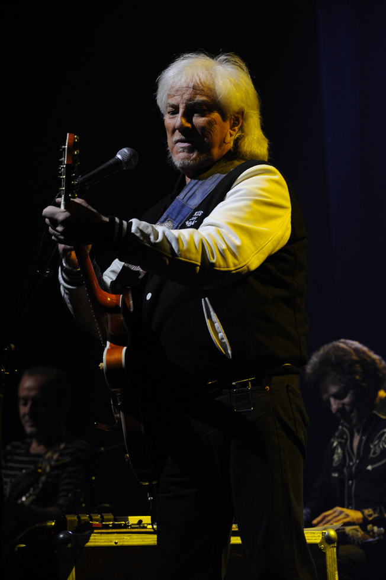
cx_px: 193
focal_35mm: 180
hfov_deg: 7.6
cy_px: 290
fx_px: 2899
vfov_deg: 11.4
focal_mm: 180
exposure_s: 1/100
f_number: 7.1
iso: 1000
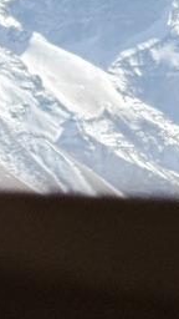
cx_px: 35
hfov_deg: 2.3
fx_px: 4413
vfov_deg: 4.1
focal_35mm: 523
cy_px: -88
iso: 50
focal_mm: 15.66
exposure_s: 1/840
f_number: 2.8
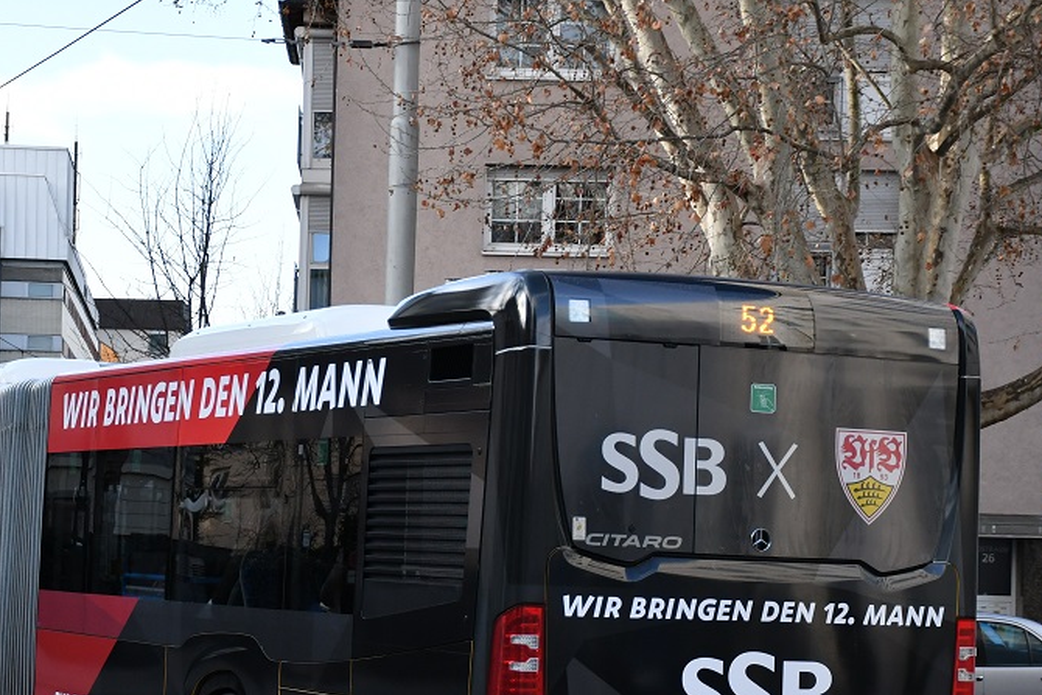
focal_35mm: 81
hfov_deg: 25.0
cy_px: 477
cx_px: 384
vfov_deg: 16.8
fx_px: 2345
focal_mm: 35
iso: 800
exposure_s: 1/1000
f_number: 4.2
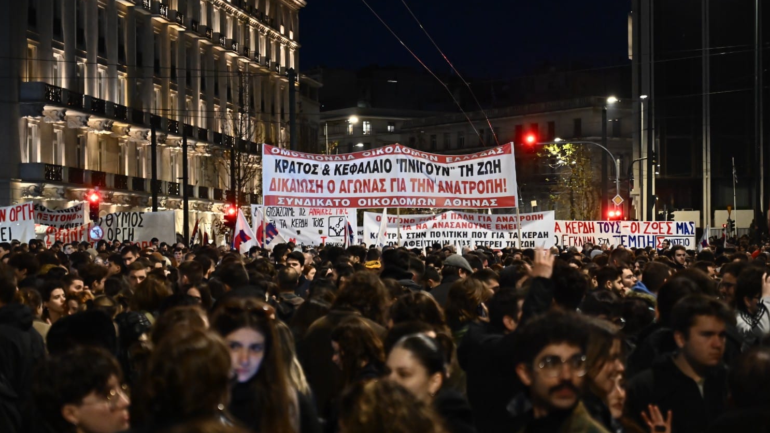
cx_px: 385
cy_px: 228
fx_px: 1511
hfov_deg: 28.6
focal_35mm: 74
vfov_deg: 16.3
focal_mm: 70
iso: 6400
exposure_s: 1/125
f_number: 4
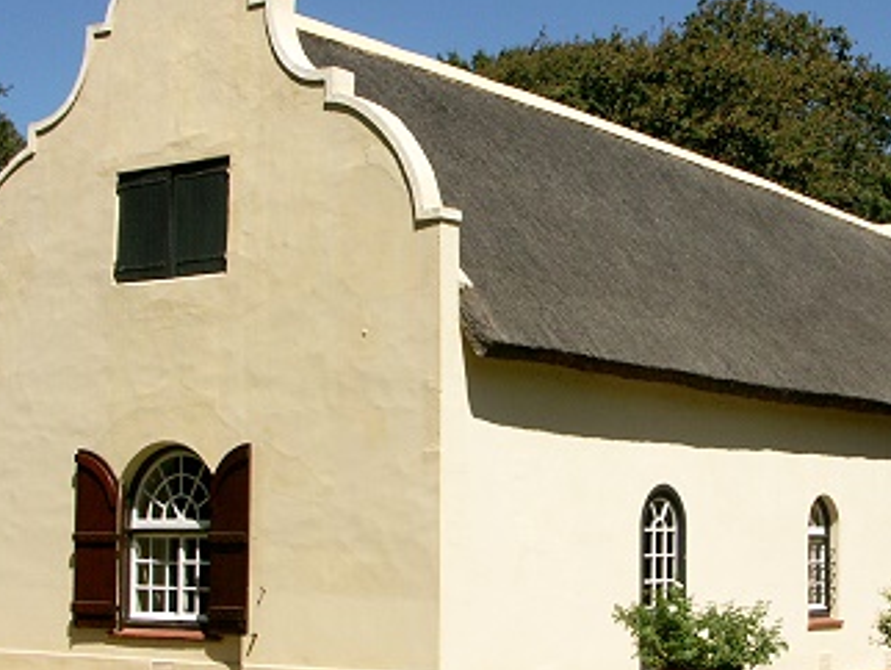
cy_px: 413
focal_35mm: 67
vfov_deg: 21.9
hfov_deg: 28.7
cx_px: 614
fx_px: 1726
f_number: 8
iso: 64
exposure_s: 1/500
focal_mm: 9.18
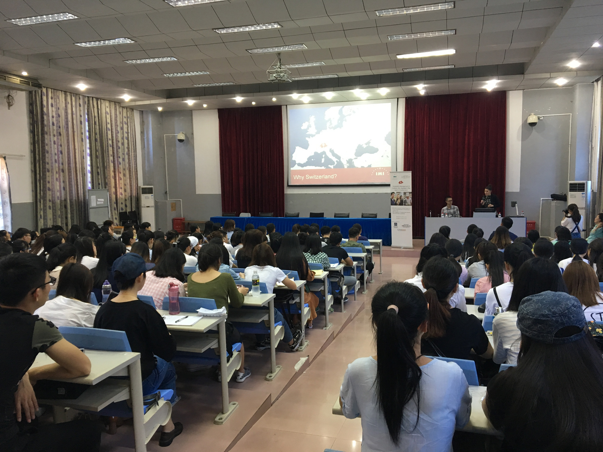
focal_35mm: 29
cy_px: 226
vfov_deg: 48.2
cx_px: 302
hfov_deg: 61.7
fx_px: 505
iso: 125
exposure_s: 1/33
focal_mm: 4.15
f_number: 2.2
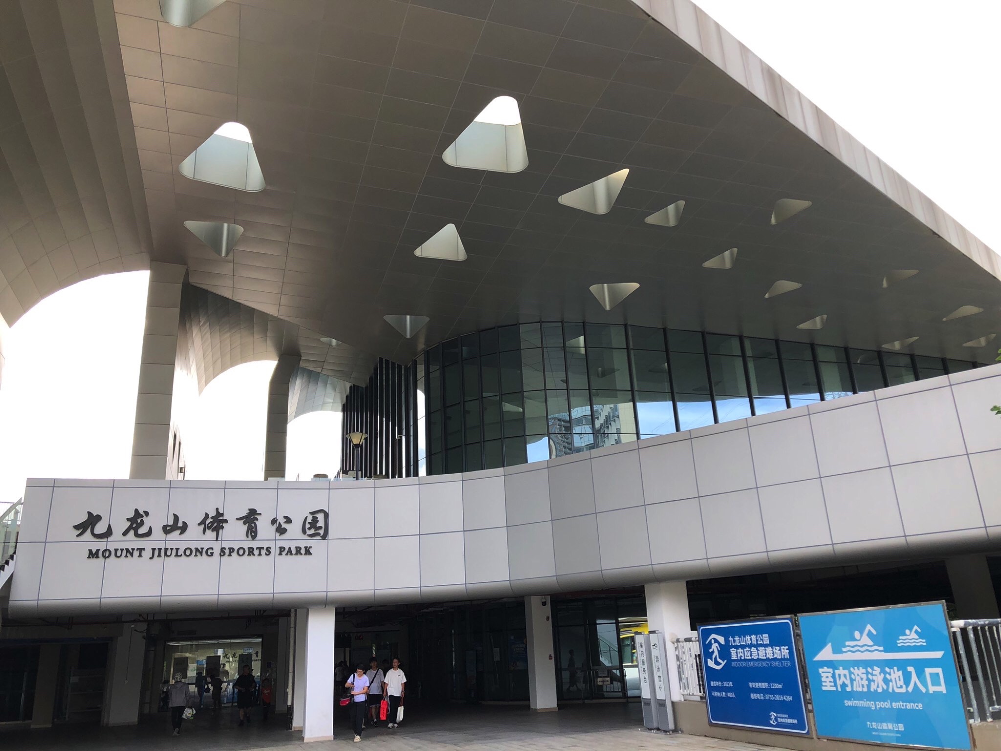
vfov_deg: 49.7
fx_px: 810
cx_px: 500
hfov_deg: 63.4
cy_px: 376
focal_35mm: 28
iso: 20
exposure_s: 1/326
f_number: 1.8
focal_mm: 3.99
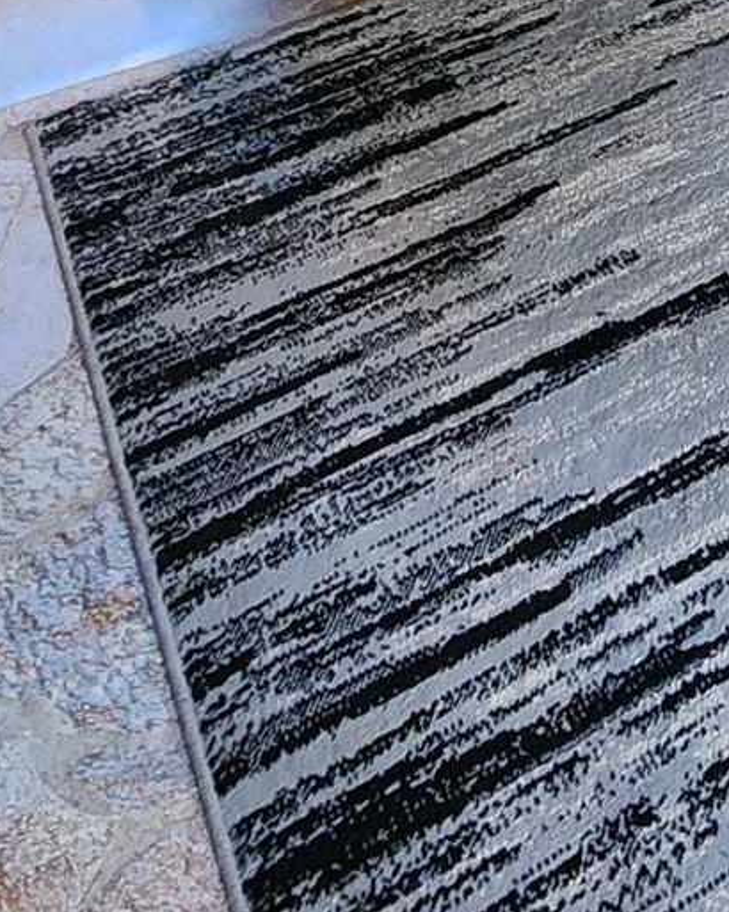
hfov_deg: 24.5
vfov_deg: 24.8
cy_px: -480
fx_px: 1538
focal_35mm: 57
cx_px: 846
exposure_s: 1/30
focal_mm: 2.2
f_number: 2.2
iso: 320
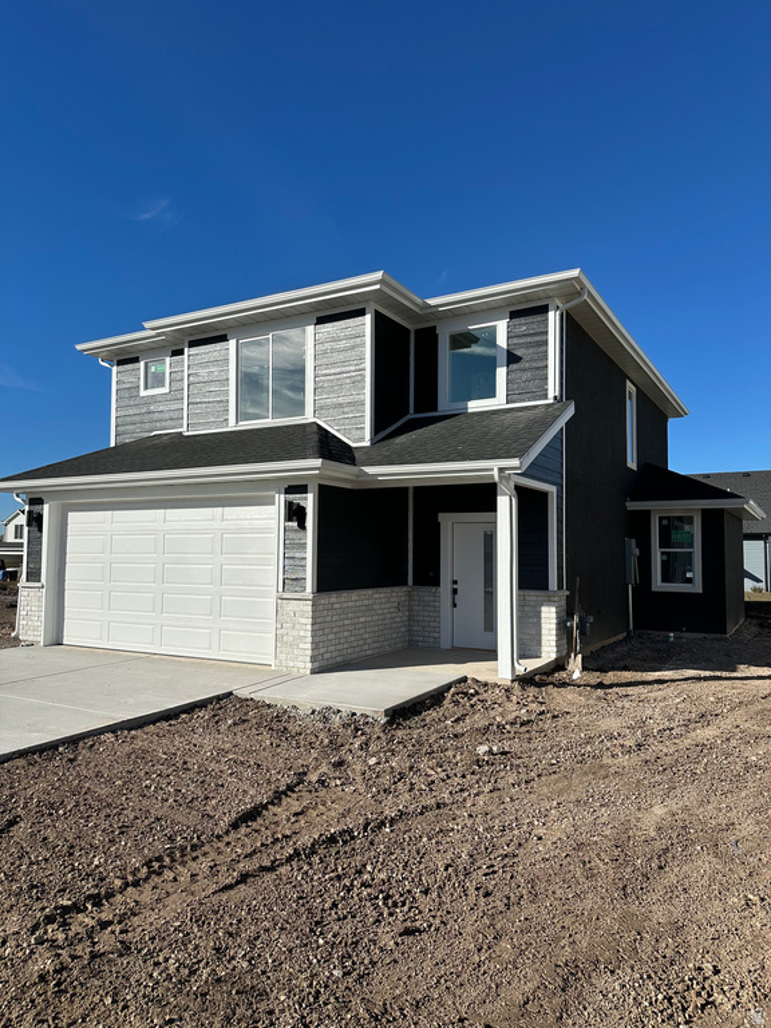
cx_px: 386
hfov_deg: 56.8
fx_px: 713
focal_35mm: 24
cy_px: 514
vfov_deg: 71.6
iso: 80
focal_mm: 6.86
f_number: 1.78
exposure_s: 1/6623
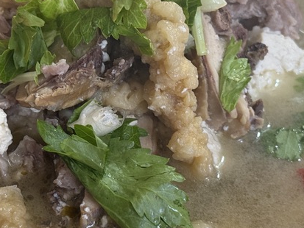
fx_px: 1045
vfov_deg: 12.5
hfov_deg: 16.5
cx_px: 110
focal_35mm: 119
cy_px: 121
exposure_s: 1/50
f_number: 1.78
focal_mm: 6.76
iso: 100
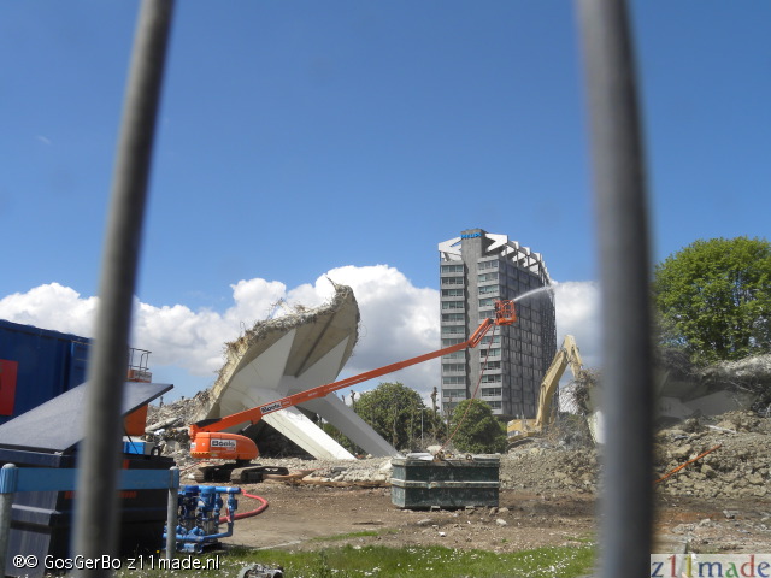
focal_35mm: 33
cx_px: 386
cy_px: 289
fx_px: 735
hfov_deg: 55.4
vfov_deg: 42.9
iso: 64
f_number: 5.6
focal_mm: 5.9
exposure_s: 1/358
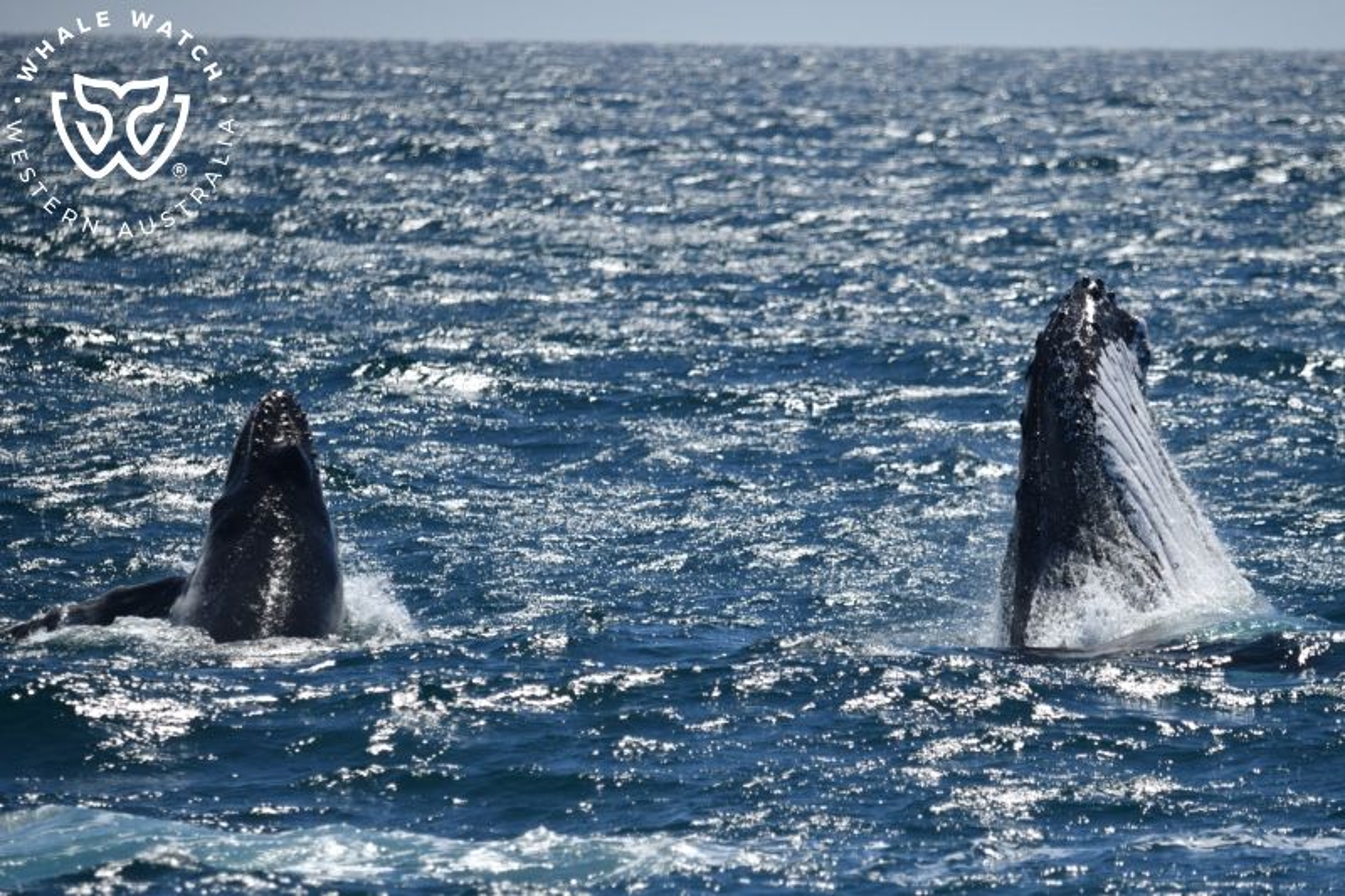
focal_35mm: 420
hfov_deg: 4.9
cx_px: 672
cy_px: 448
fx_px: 15687
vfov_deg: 3.3
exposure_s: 1/8000
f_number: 6
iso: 640
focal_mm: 420
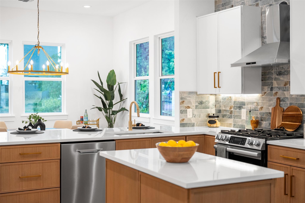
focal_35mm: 50
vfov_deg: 27.0
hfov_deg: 39.6
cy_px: 102
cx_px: 152
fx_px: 424
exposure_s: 1/80
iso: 800
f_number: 2.8
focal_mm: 50
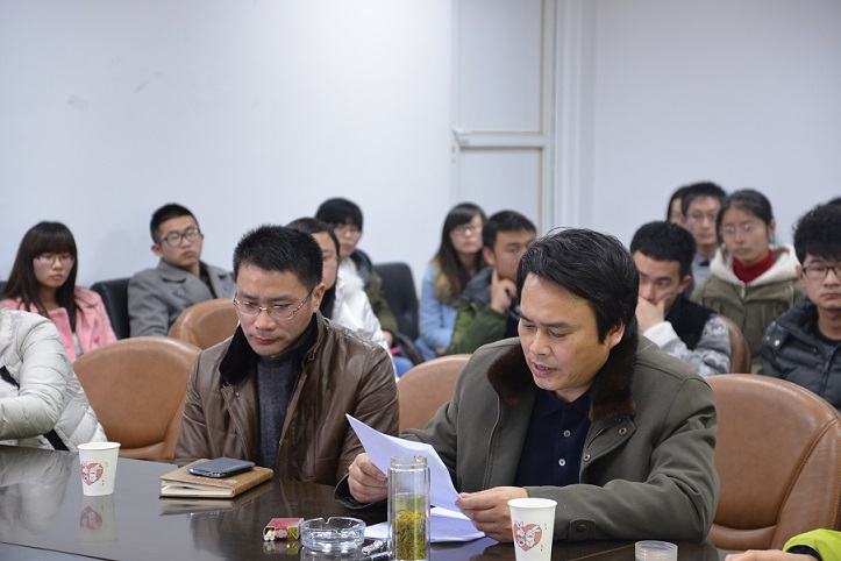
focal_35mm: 85
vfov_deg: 16.1
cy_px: 280
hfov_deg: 23.9
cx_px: 420
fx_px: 1986
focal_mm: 85
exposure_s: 1/30
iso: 1600
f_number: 4.5
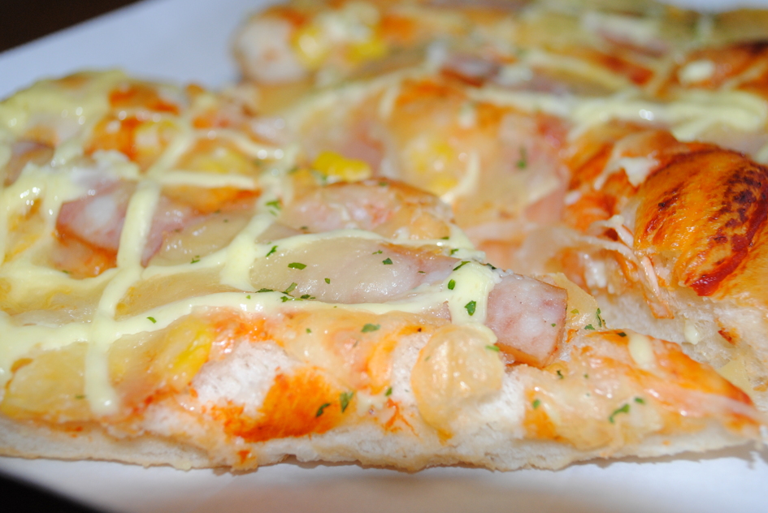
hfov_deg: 38.2
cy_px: 263
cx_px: 393
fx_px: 1110
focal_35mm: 52
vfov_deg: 26.0
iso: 400
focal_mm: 32
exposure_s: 1/60
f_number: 4.8
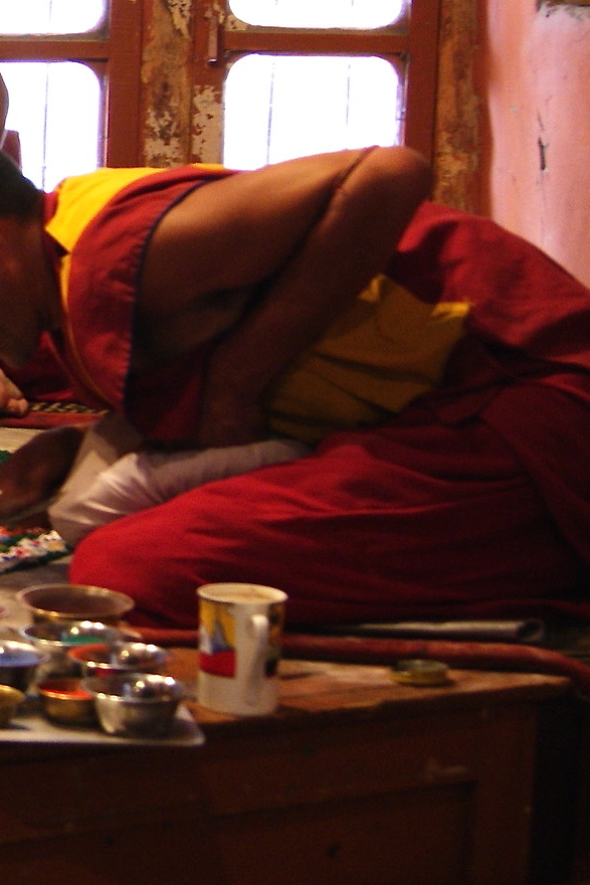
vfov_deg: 14.3
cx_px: -397
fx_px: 3523
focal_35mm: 143
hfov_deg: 9.2
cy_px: 252
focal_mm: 35
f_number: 4.5
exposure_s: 1/10
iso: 400
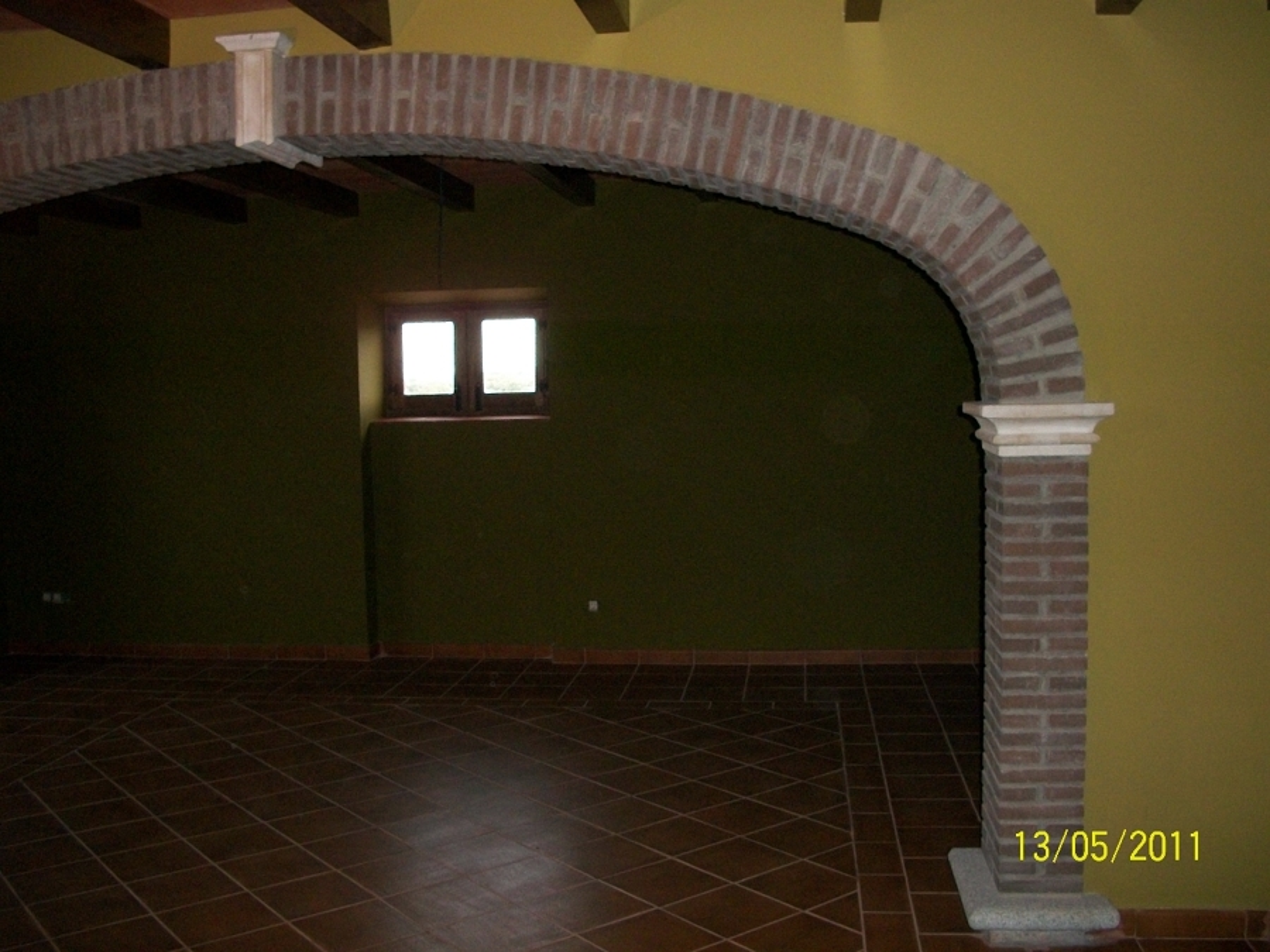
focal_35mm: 35
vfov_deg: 40.7
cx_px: 635
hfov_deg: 52.6
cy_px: 476
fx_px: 1284
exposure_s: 1/30
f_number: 3.1
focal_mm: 6.3
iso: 320
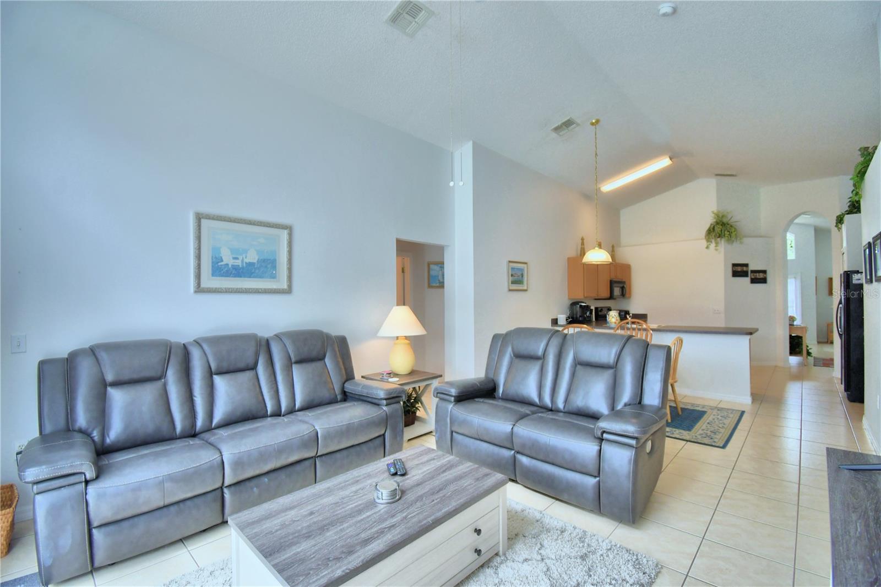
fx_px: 367
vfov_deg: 77.3
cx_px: 440
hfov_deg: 100.4
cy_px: 294
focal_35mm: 15
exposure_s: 1/125
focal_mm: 10
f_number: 4.5
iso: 400
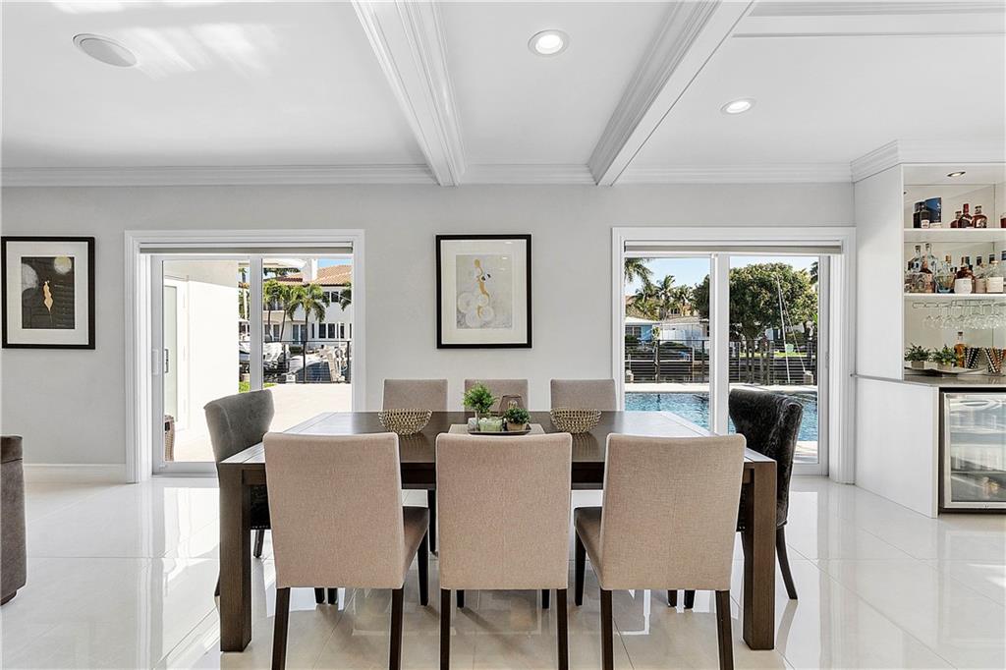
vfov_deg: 77.3
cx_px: 503
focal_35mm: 15
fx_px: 419
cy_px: 335
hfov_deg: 100.4
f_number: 11
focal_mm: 10
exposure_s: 1/40
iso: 160
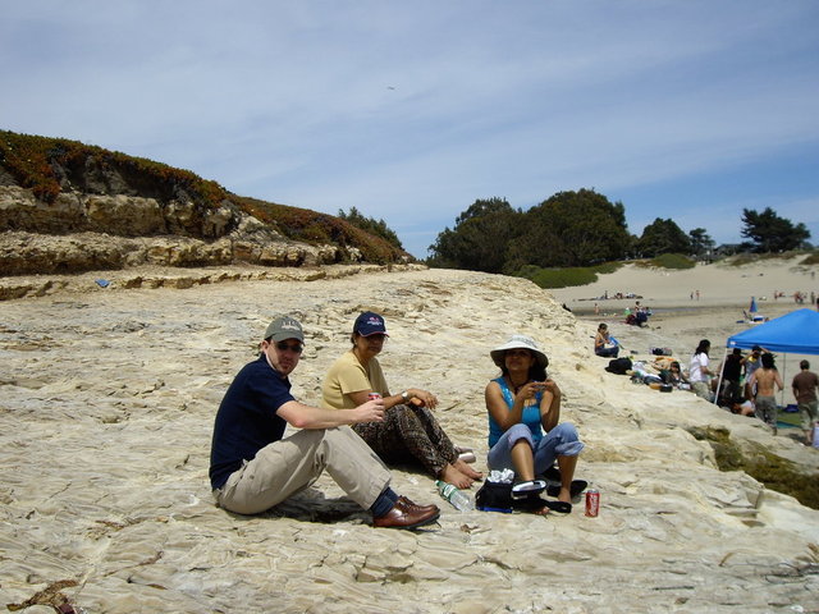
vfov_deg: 37.7
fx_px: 899
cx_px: 410
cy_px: 307
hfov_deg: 49.0
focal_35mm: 38
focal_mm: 6.2
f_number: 4.3
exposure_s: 1/640
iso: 50
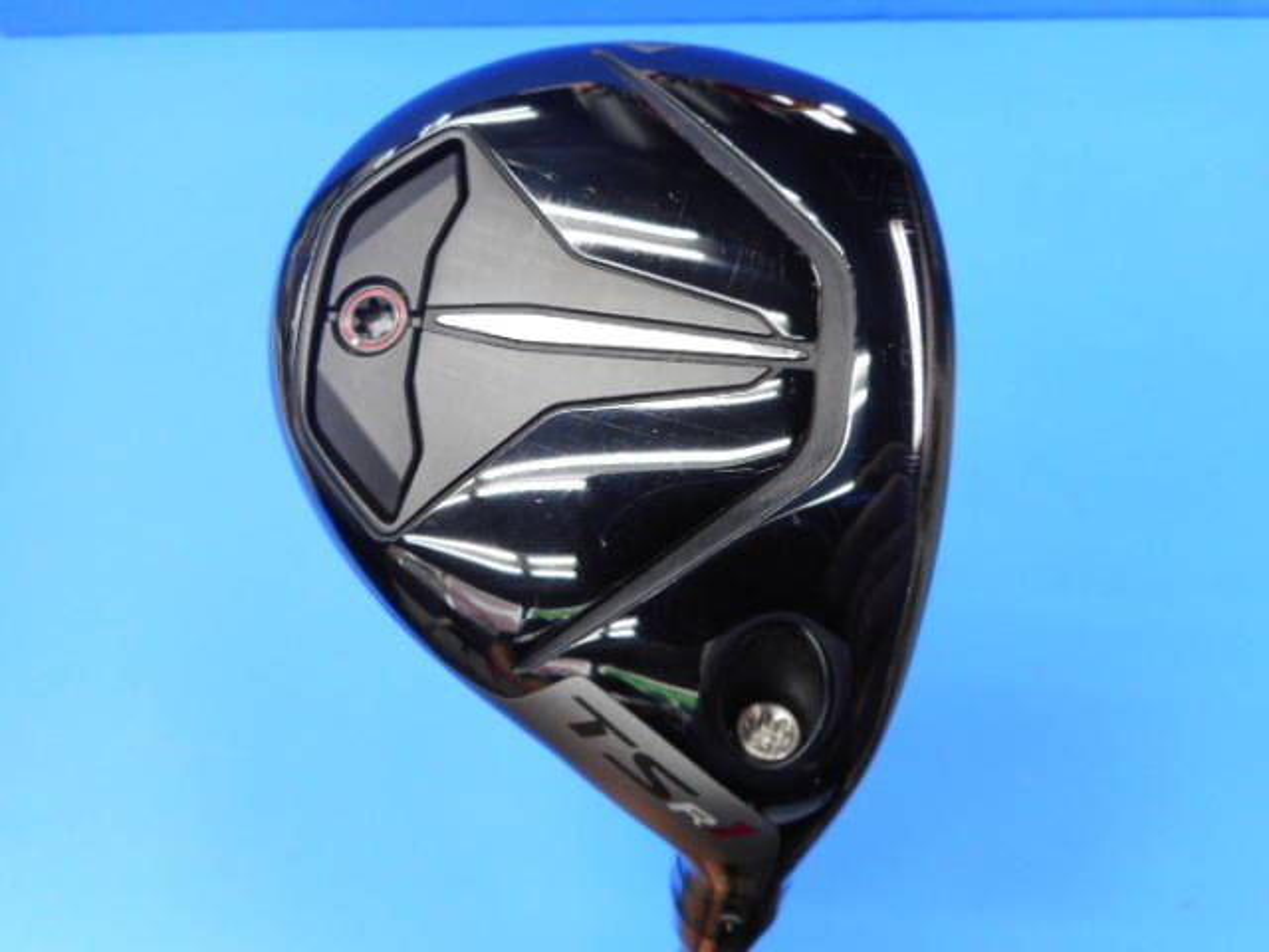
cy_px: 476
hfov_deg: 69.4
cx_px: 634
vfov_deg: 54.9
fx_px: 916
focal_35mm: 25
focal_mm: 4.5
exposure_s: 1/30
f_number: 3.7
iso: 160
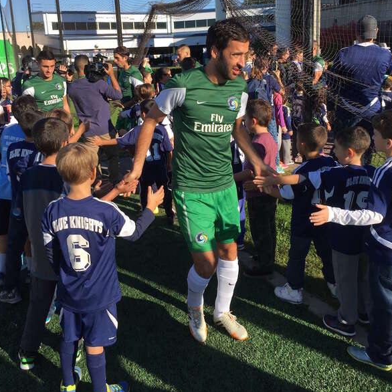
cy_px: 154
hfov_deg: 47.2
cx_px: 196
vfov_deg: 46.9
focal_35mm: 35
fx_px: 448
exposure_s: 1/1276
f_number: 2.2
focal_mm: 4.15
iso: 32
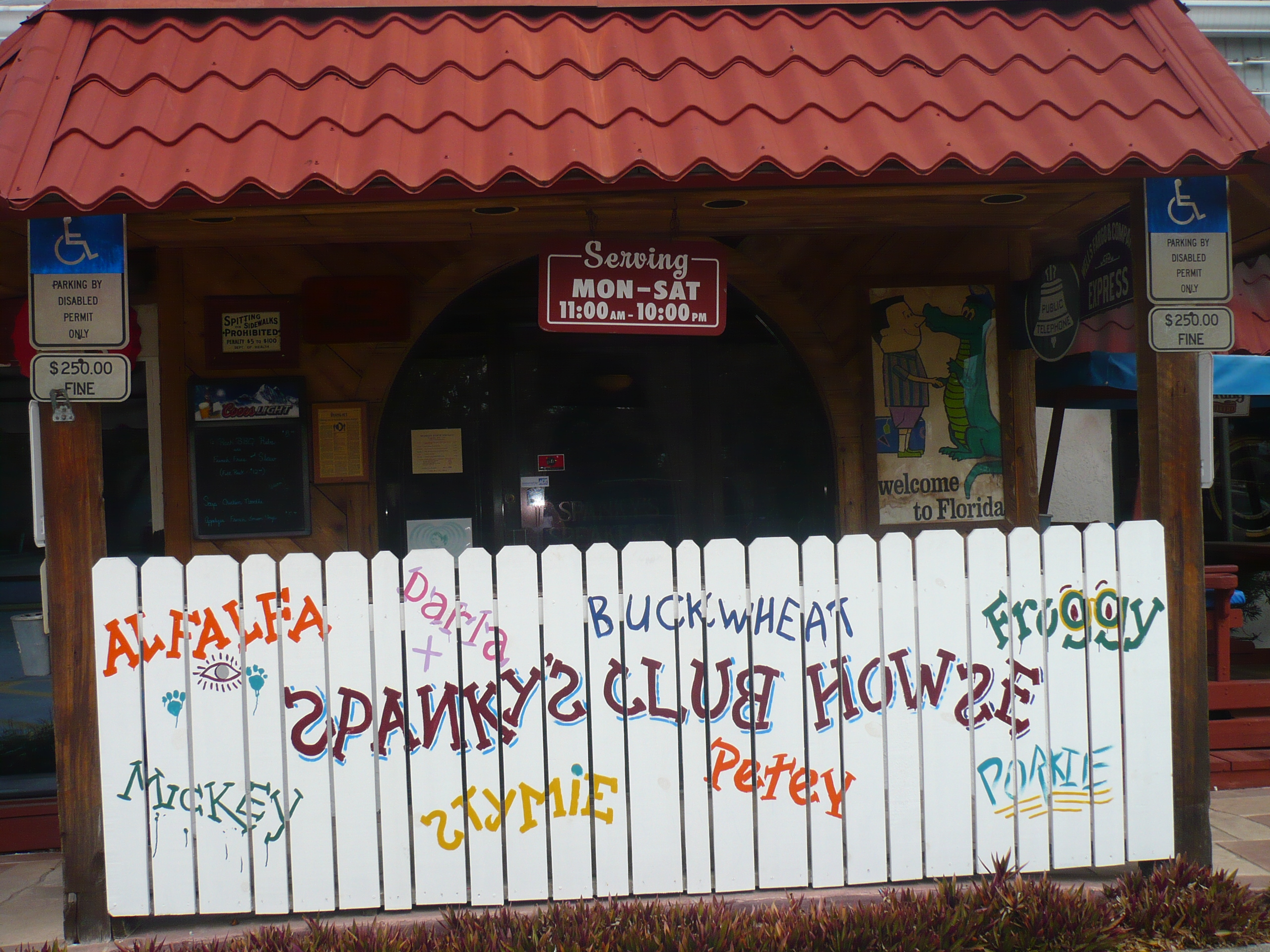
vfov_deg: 40.7
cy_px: 476
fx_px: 1284
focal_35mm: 35
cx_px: 635
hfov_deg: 52.6
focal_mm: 5.8
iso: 100
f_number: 8
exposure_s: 1/160
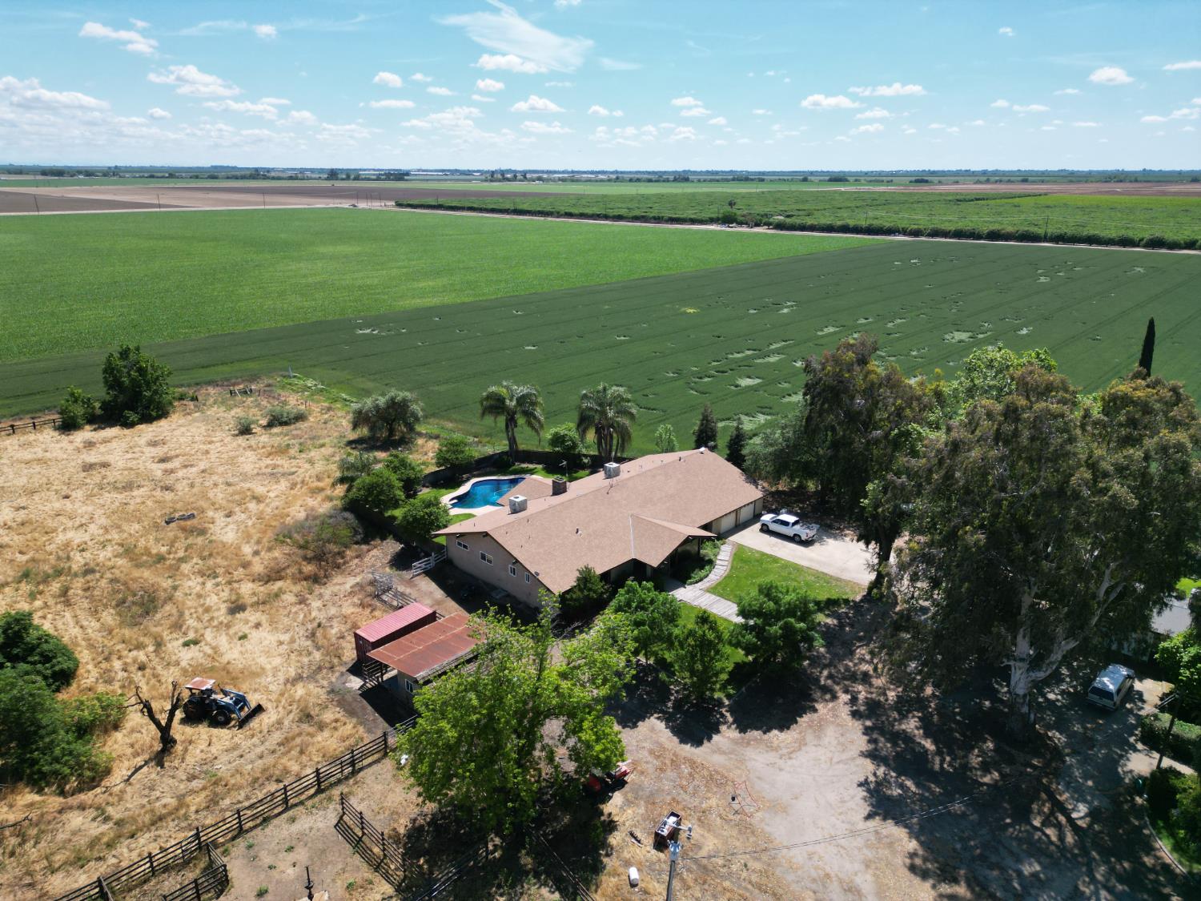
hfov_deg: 71.6
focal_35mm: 24
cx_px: 600
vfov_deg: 56.8
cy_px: 450
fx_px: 833
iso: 140
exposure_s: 1/3200
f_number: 1.7
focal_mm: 6.72
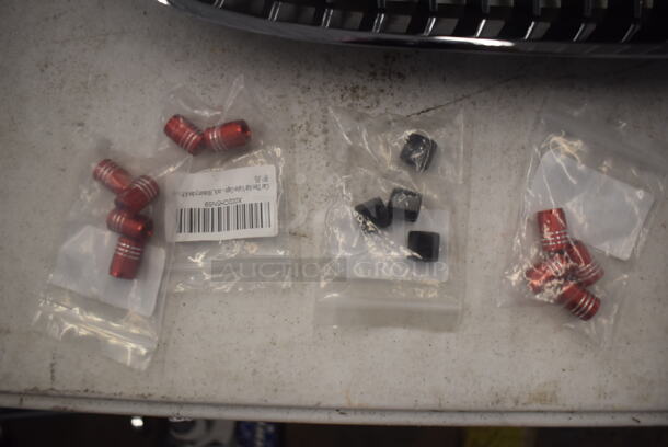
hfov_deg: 59.4
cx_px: 334
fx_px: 585
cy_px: 224
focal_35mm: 32
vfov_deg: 41.8
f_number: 3.8
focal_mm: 21
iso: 640
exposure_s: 1/250
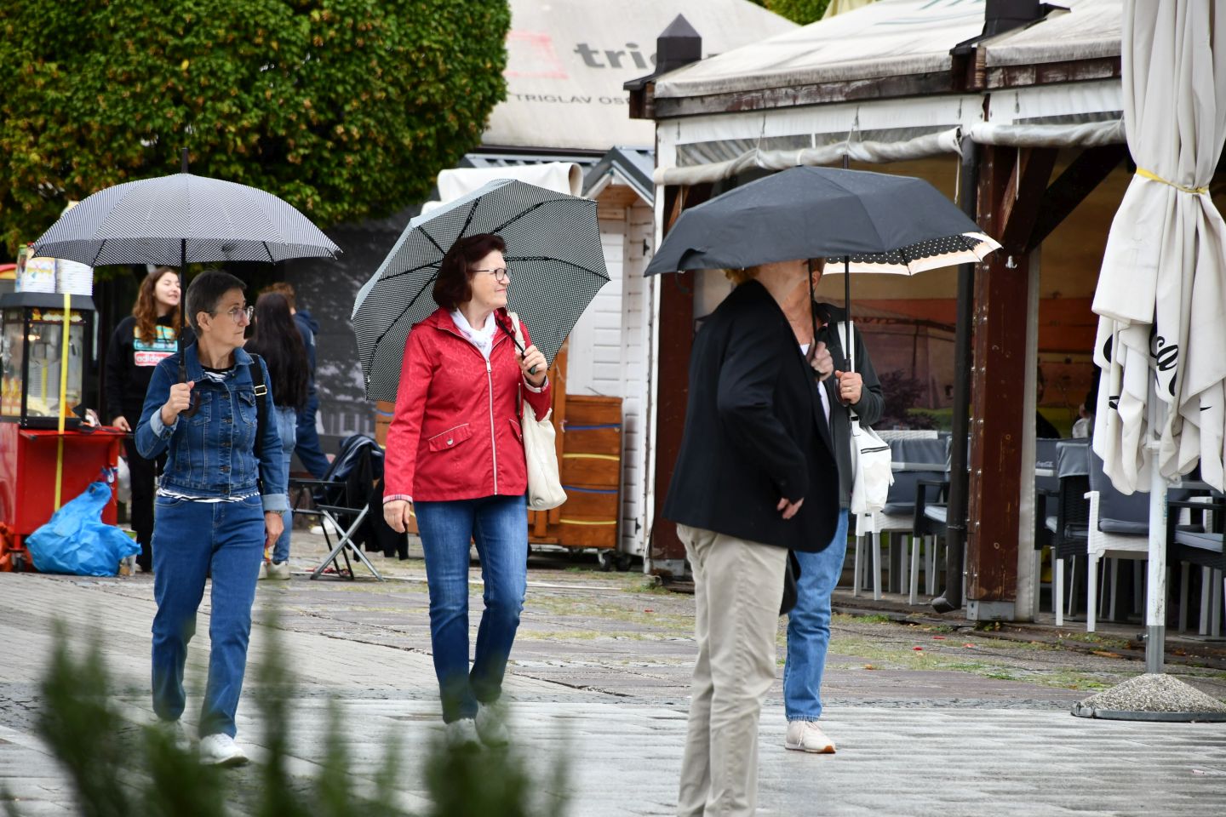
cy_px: 408
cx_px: 613
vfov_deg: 6.5
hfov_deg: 9.8
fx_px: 7151
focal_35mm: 210
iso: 560
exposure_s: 1/500
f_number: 5.6
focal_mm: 140
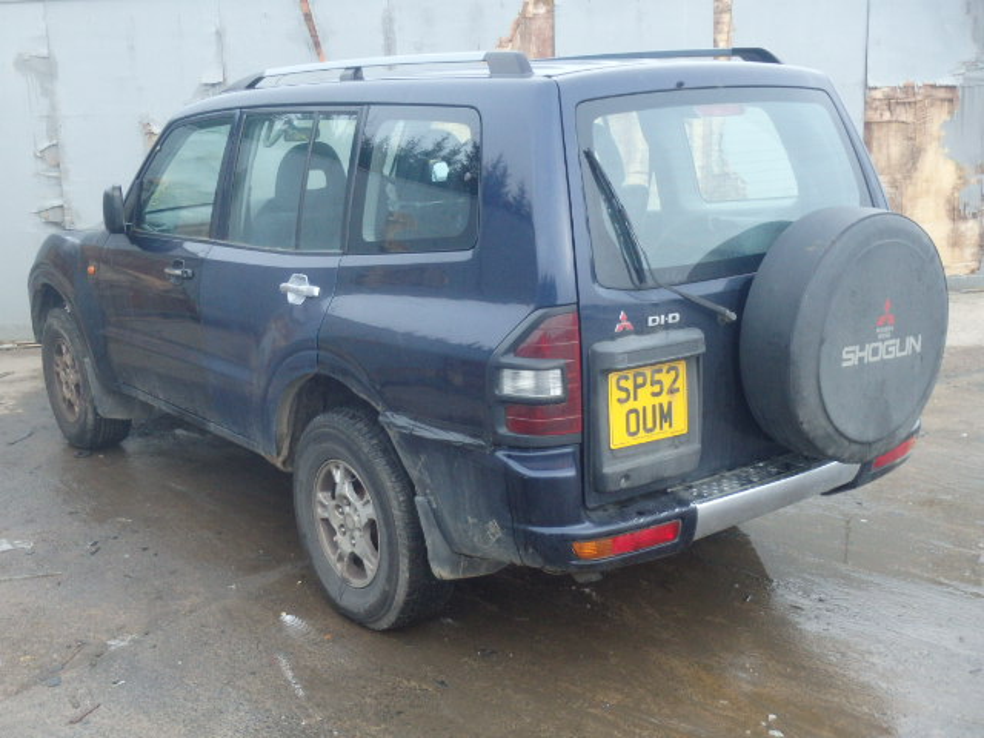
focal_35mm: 43
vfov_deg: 33.6
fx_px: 1222
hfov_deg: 43.9
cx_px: 492
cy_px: 369
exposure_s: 1/40
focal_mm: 7.7
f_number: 4.8
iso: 500
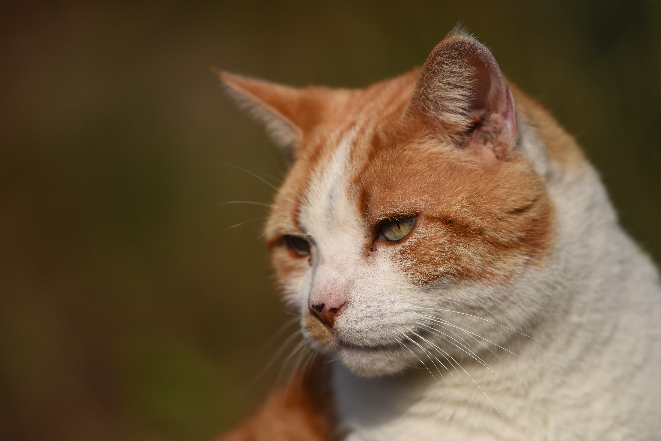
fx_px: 5510
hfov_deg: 6.9
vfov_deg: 4.6
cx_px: 330
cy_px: 220
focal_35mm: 300
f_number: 4
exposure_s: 1/1000
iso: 64
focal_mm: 300
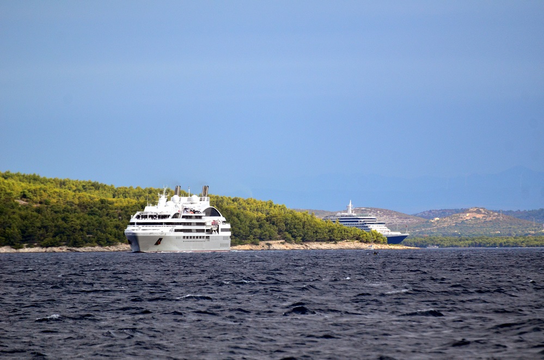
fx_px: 6784
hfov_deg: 4.6
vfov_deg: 3.0
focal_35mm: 450
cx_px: 272
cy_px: 180
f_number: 5.6
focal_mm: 300
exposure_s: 1/3200
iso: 640
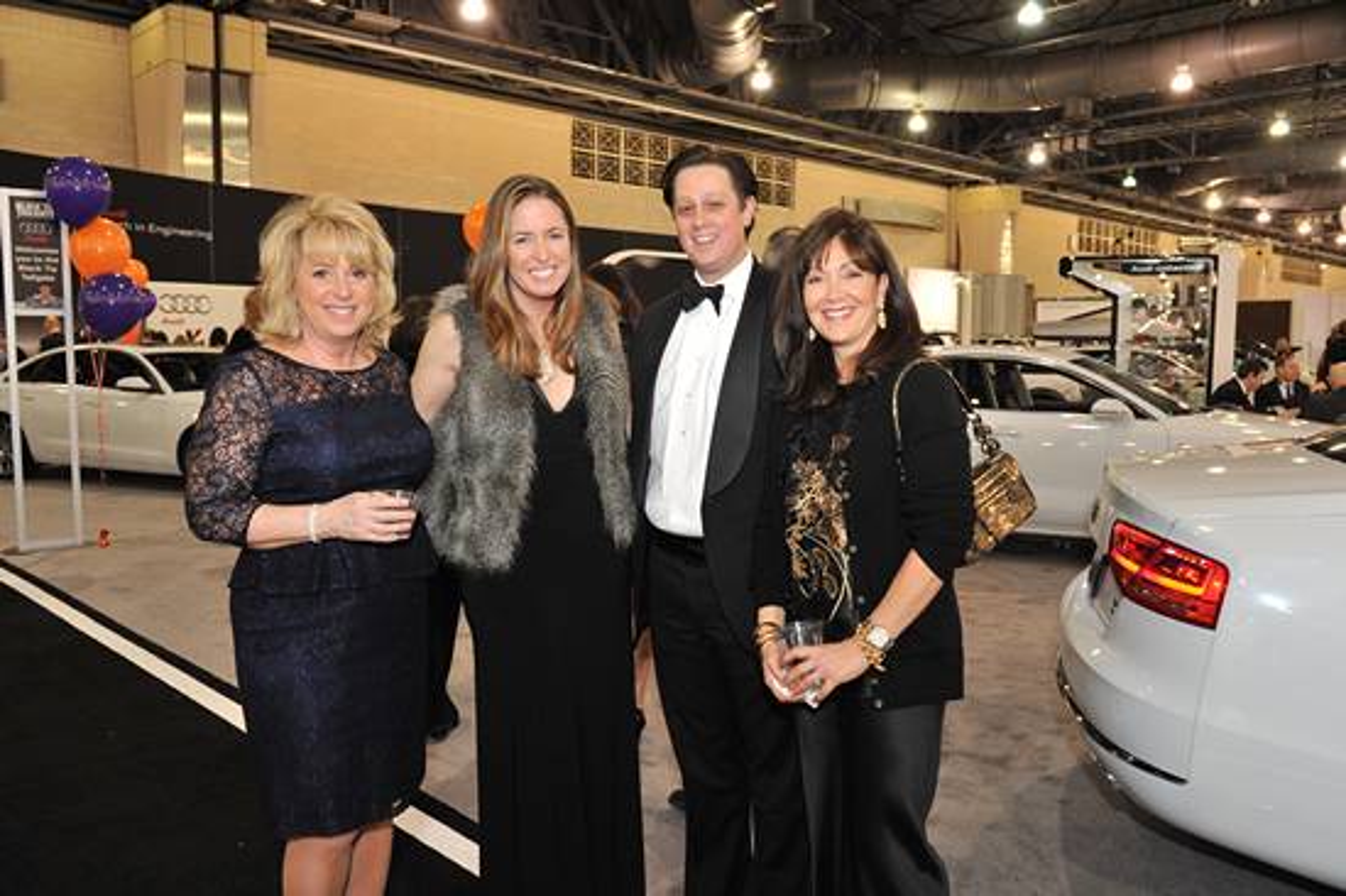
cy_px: 448
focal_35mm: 29
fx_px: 1084
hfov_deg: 63.7
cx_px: 673
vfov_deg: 44.9
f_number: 5.6
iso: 1250
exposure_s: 1/100
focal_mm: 29
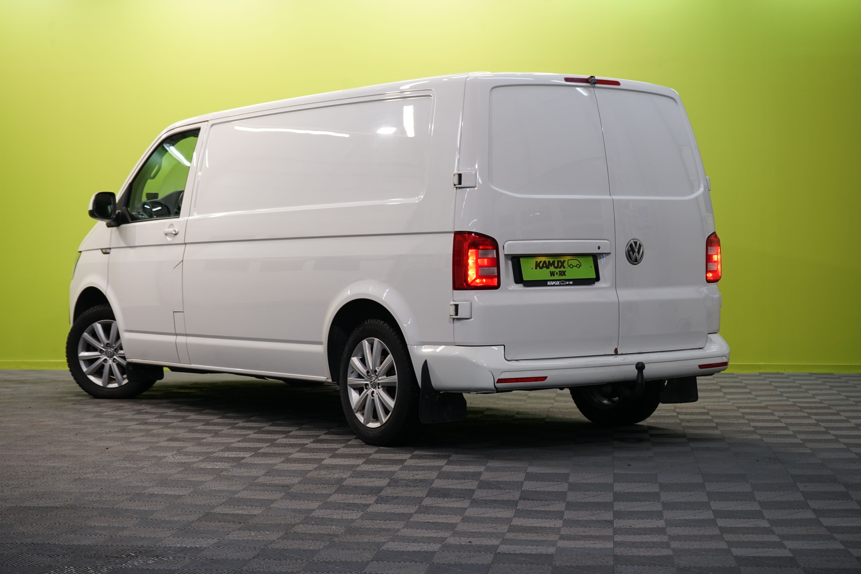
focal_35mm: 66
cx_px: 430
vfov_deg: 20.6
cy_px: 287
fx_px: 1578
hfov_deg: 30.5
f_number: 8
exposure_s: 1/30
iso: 640
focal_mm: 66
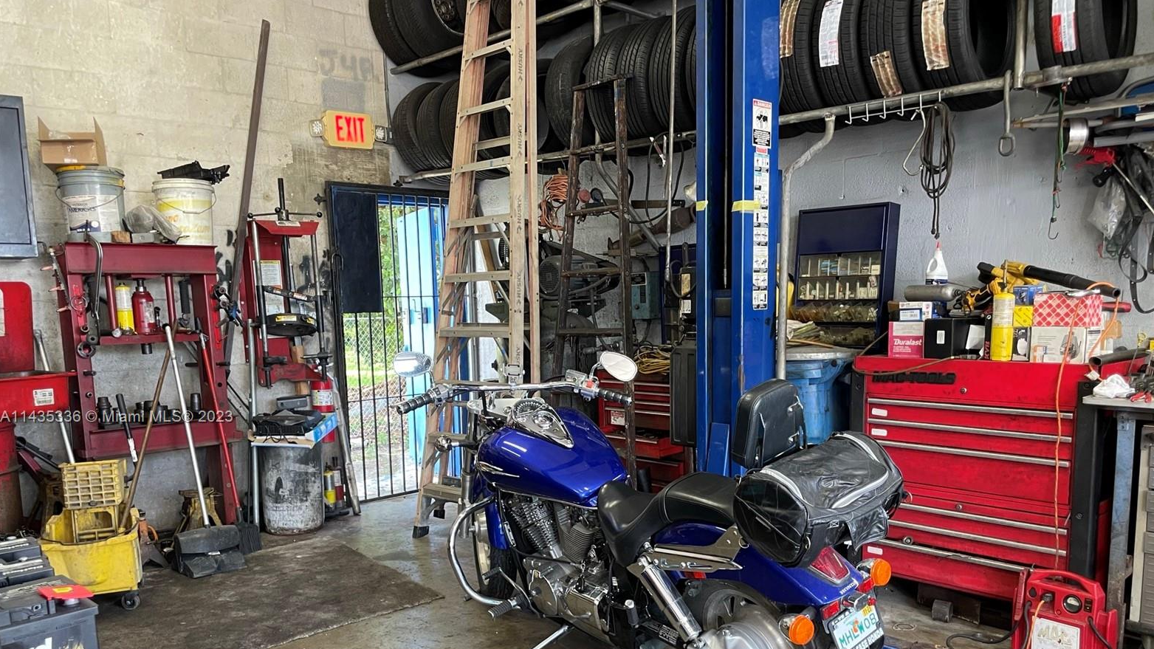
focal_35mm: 29
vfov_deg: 39.8
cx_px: 588
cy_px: 418
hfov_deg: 66.1
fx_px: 887
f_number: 1.6
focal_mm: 4.2
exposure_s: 1/60
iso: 125
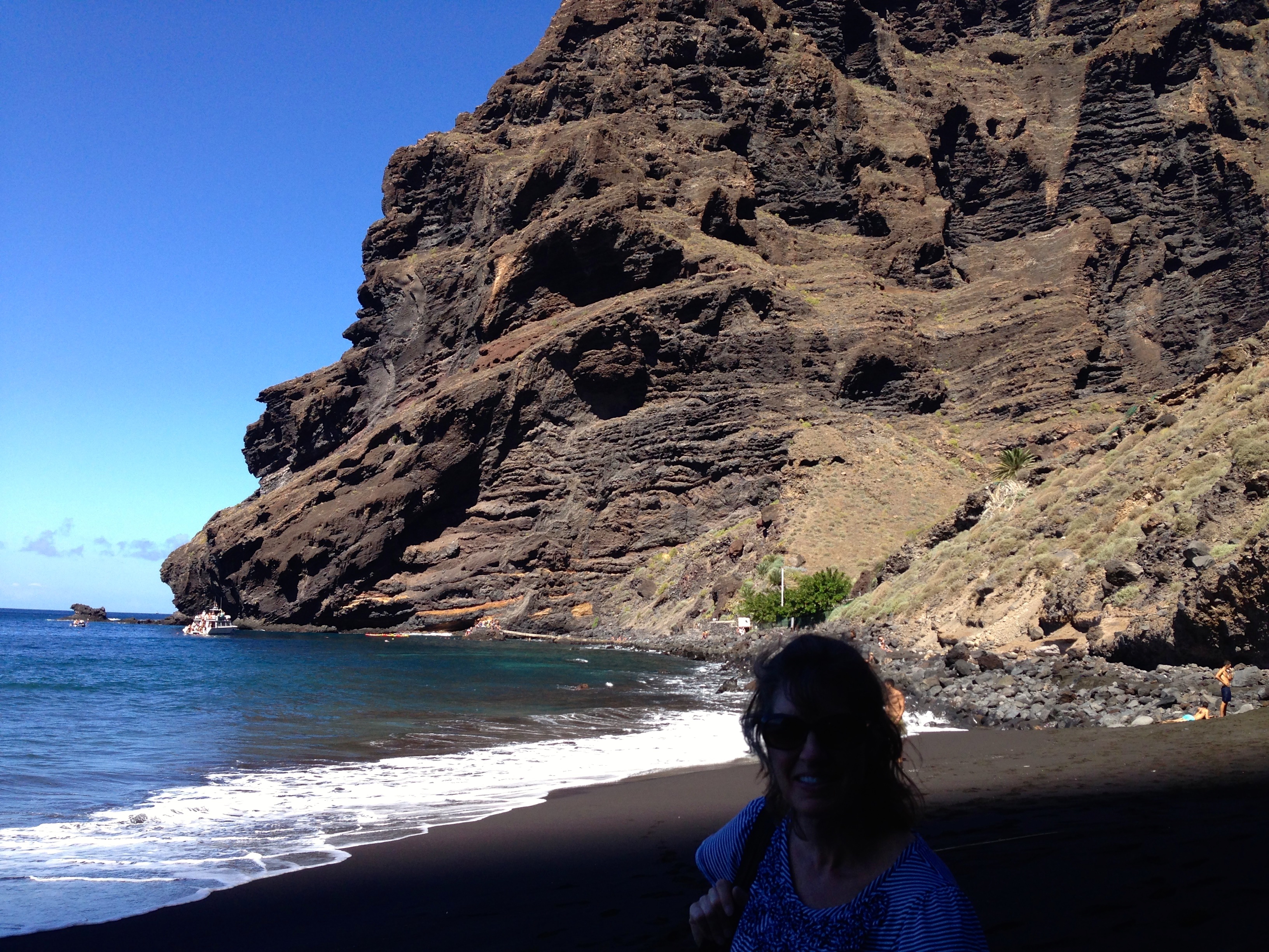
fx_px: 1210
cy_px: 476
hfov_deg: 55.4
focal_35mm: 33
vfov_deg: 42.9
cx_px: 634
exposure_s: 1/1063
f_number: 2.4
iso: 50
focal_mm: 4.12
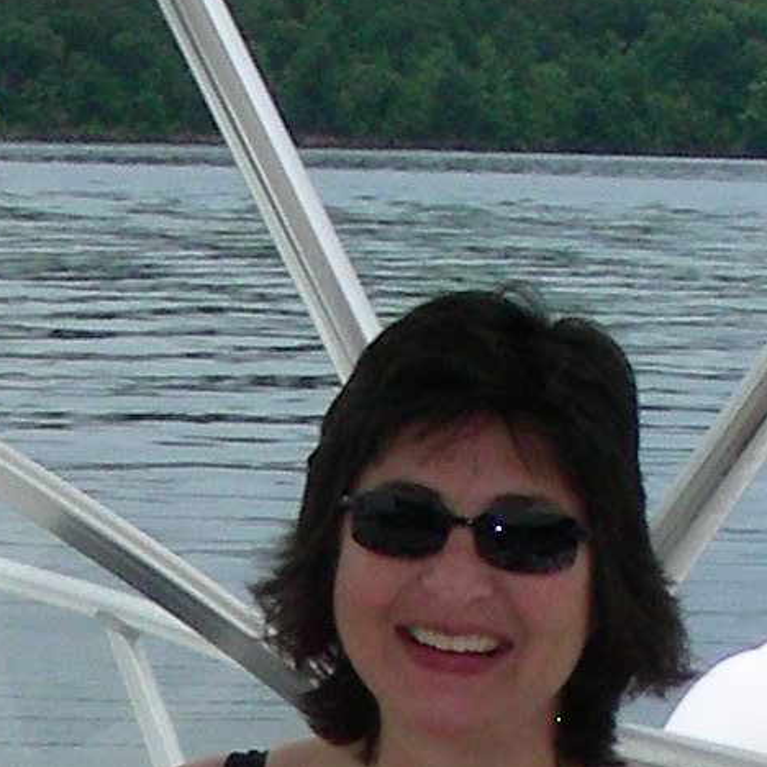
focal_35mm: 202
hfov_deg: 8.7
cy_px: 1432
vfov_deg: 8.3
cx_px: 349
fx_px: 5064
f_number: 5.6
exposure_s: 1/557
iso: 50
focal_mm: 6.3
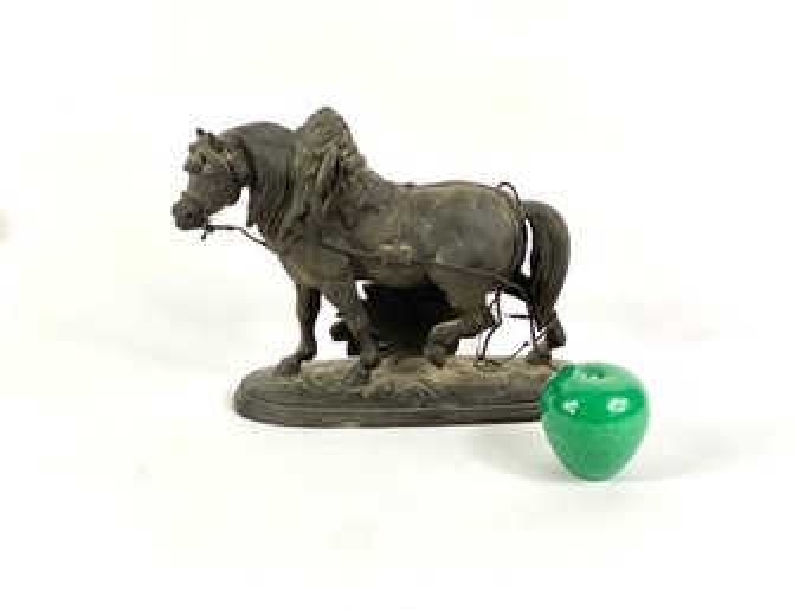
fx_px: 1219
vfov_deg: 28.0
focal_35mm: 52
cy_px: 304
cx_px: 406
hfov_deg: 36.8
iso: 20
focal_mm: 6
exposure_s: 1/164
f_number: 2
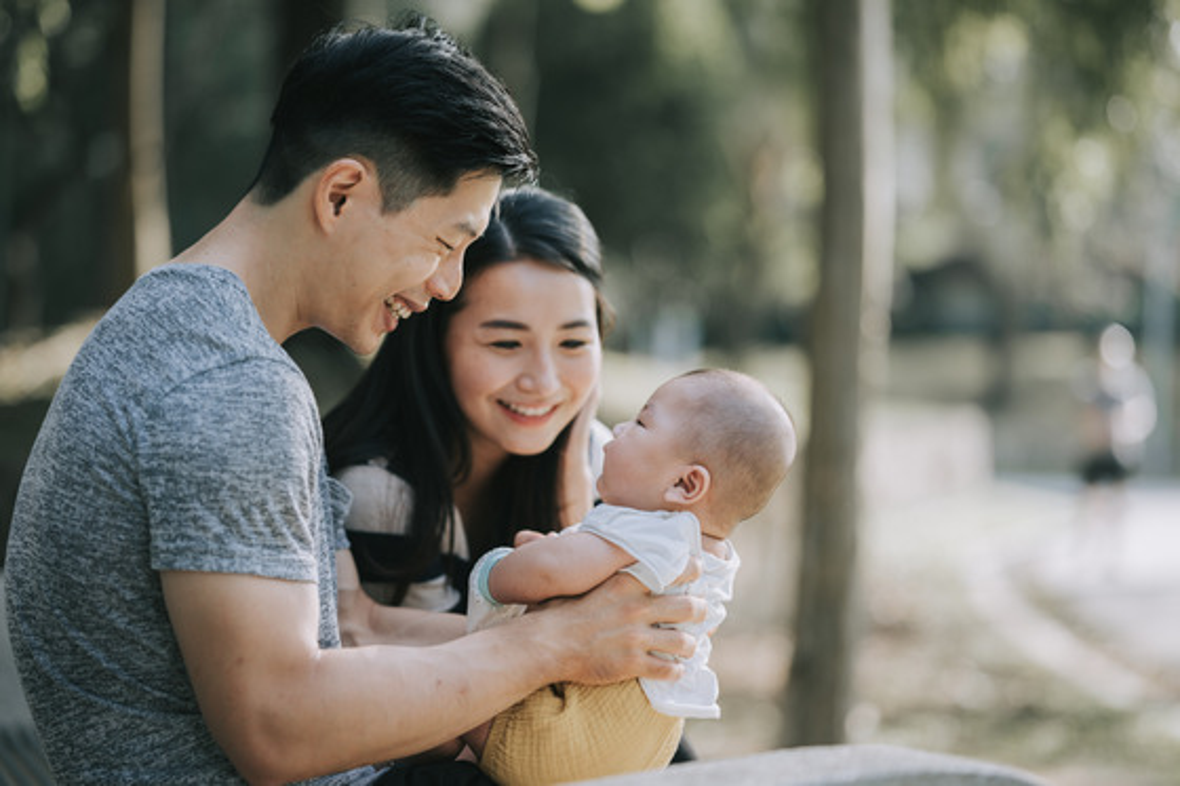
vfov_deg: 16.1
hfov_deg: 23.9
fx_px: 2785
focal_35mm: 85
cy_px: 393
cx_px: 590
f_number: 1.8
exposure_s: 1/500
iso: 100
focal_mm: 85
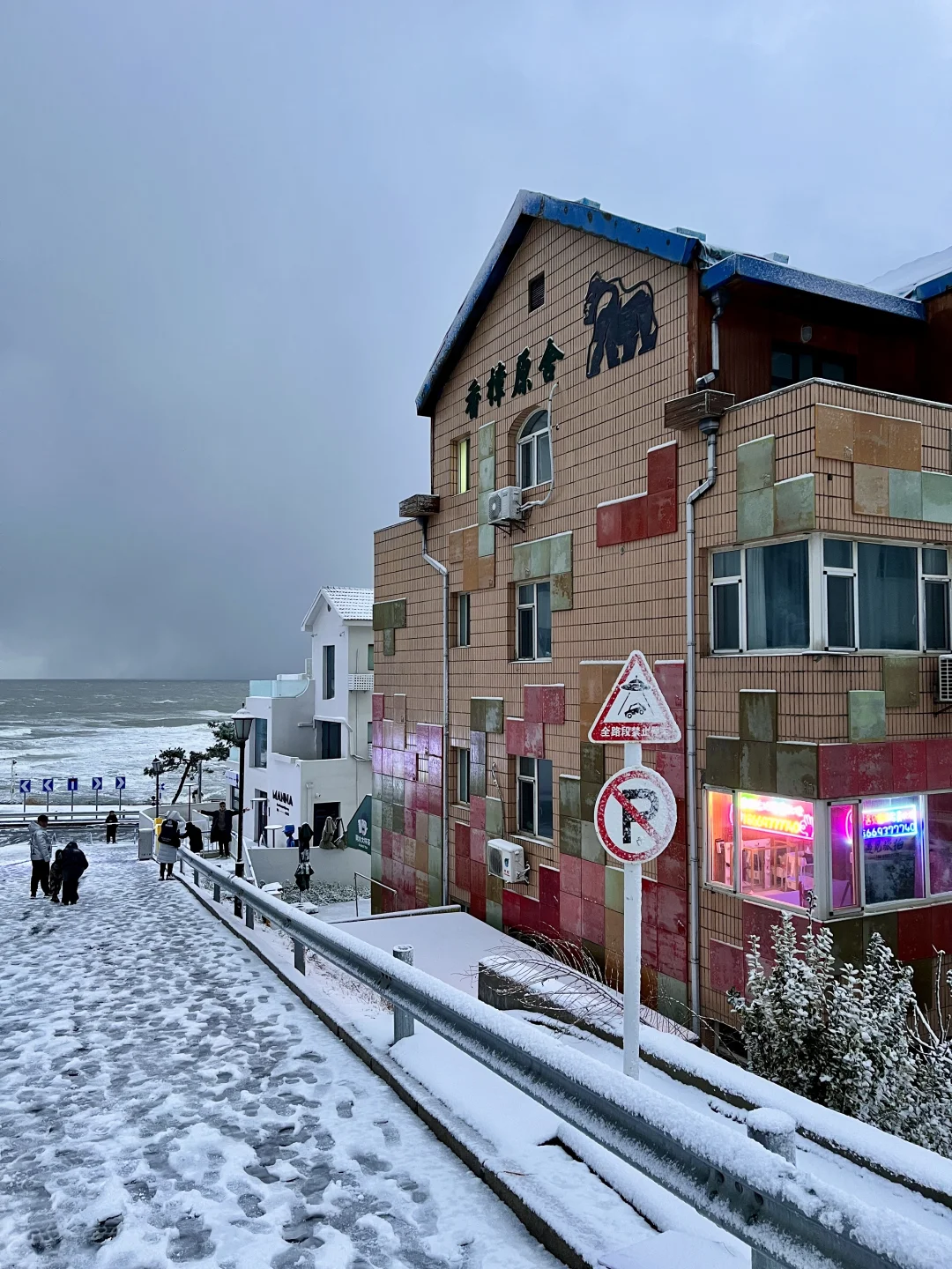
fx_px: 953
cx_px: 476
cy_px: 634
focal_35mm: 26
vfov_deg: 67.3
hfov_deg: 53.1
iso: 200
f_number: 1.6
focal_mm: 5.1
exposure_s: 1/60
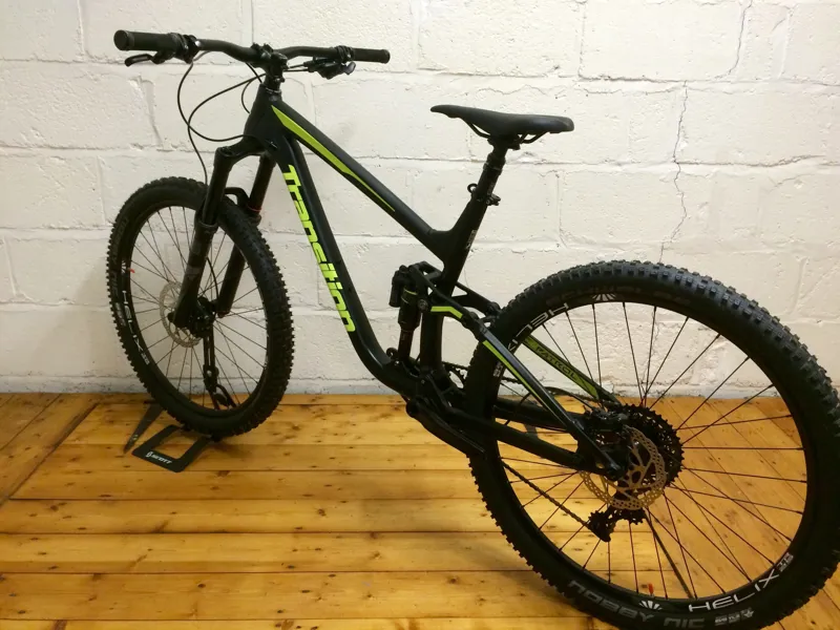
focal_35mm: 29
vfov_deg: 48.2
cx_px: 420
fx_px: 704
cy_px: 315
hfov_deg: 61.7
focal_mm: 4.15
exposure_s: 1/33
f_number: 2.2
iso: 320
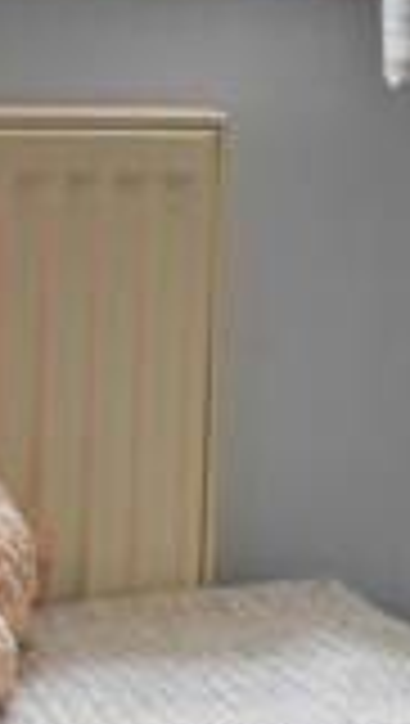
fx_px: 4102
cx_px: -374
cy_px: 121
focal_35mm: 213
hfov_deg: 5.6
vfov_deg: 10.1
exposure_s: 1/2.5
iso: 400
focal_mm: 50
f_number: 3.2
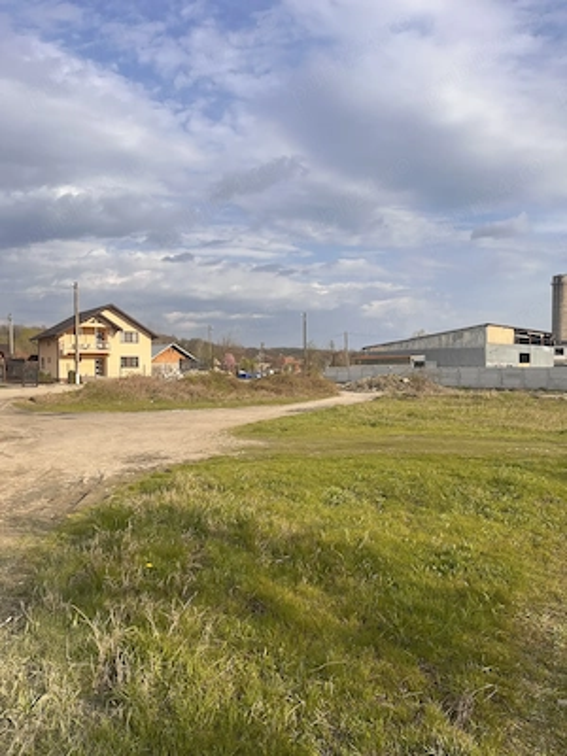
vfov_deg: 67.3
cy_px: 378
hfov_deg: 53.1
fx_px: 568
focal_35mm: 26
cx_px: 284
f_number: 1.6
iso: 50
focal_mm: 5.1
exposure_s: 1/3413
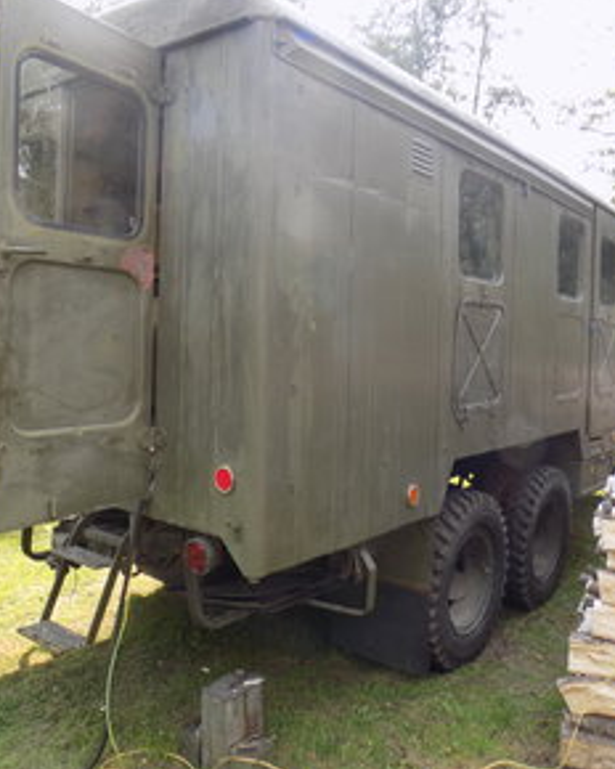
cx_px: 337
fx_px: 705
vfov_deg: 57.2
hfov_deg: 47.1
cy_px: 379
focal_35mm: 31
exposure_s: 1/160
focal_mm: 4
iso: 80
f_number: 3.1
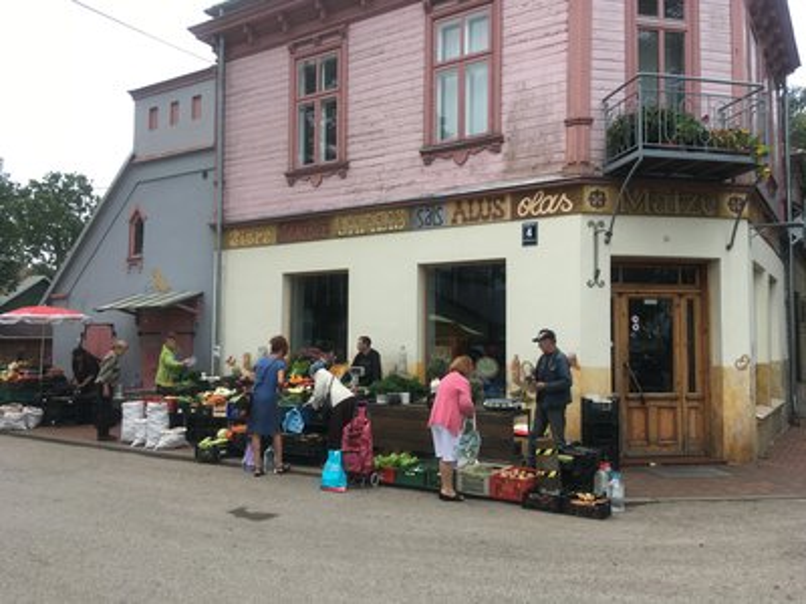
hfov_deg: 61.7
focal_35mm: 29
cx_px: 403
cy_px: 302
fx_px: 675
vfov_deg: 48.2
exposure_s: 1/100
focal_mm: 4.15
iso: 25
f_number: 2.2
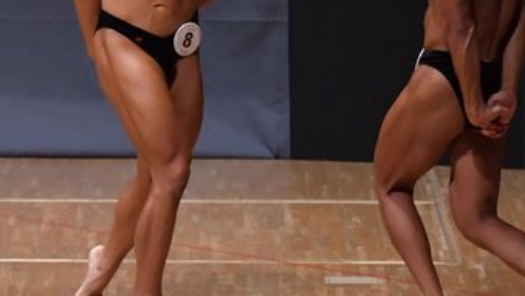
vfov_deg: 2.3
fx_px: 7492
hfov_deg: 4.0
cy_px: 133
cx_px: 131
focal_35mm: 538
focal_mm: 150
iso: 6400
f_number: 5.6
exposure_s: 1/400
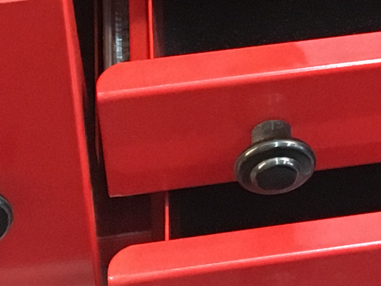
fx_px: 1827
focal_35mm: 166
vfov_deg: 8.4
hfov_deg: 11.6
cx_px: 483
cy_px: -338
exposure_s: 1/30
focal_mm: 4.15
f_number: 2.2
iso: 200
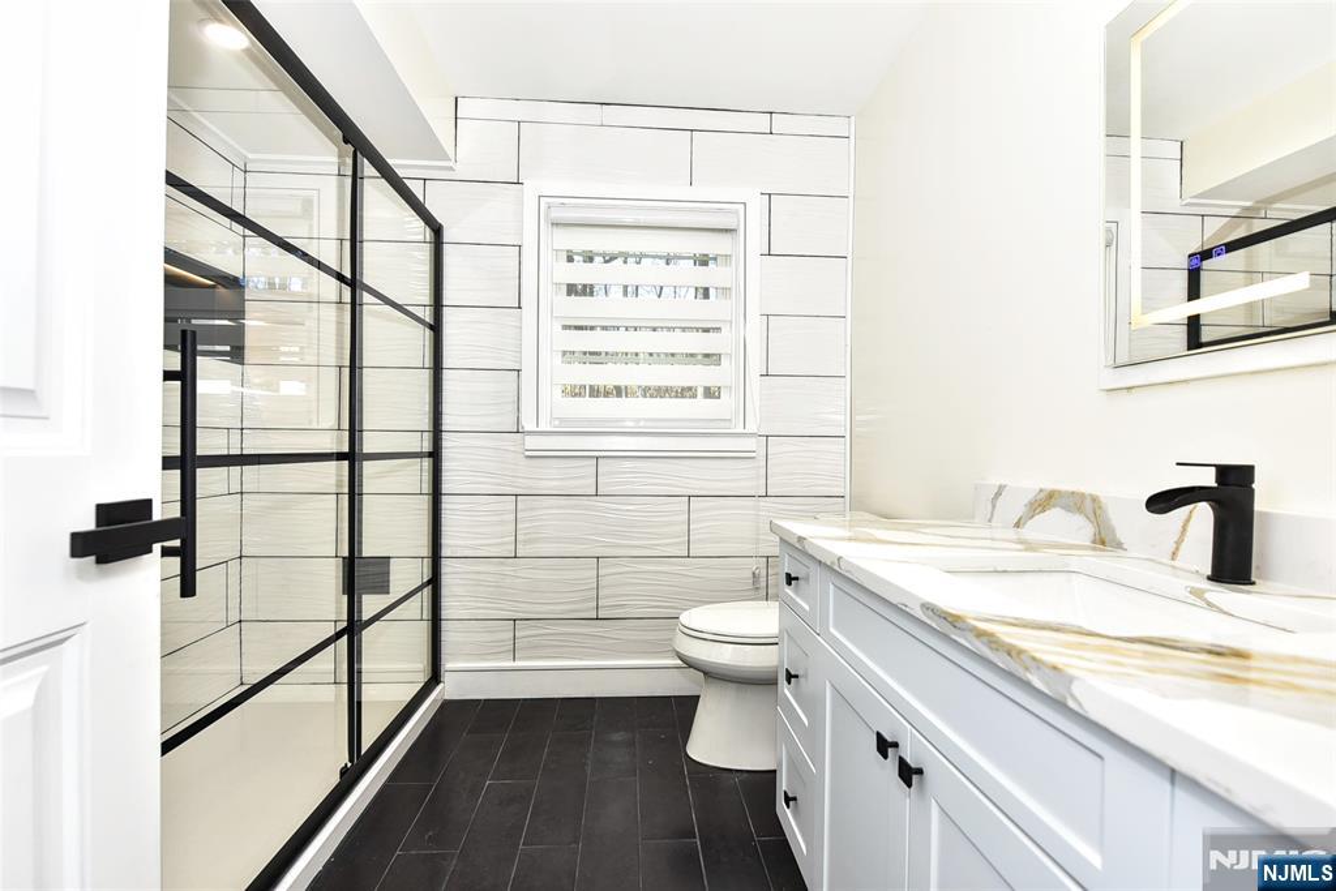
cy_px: 446
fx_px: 594
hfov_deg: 96.7
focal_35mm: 16
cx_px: 668
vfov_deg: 73.8
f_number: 5.6
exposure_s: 1/60
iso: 200
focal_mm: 16
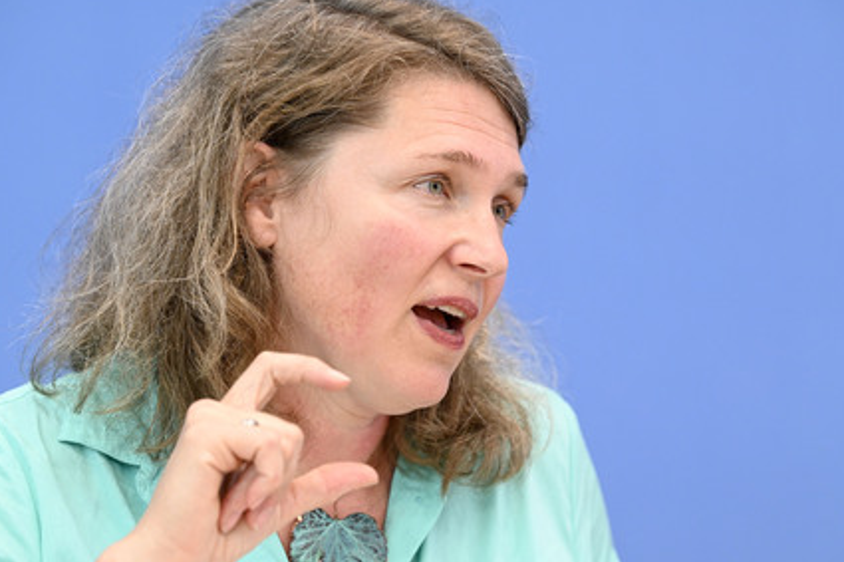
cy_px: 288
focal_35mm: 191
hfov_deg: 10.8
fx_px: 4476
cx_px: 424
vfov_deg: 7.2
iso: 3200
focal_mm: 180
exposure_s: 1/640
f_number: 5
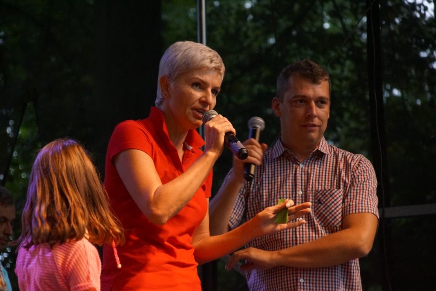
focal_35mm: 165
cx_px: 218
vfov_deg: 8.3
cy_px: 146
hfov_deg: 12.5
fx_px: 1998
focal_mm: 110
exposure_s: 1/200
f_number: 5.6
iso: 3200
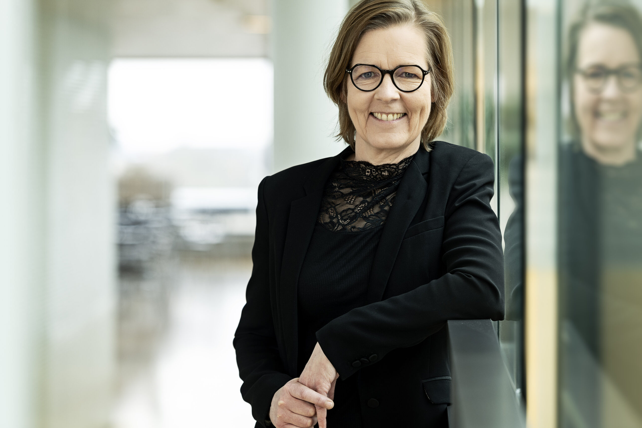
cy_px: 214
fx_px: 2497
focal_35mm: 140
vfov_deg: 9.8
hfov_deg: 14.7
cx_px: 321
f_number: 4.5
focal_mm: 140
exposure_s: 1/60
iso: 160
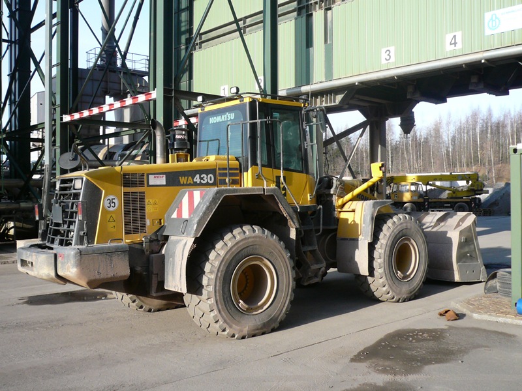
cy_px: 196
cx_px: 261
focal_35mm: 36
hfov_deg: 51.4
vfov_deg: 39.7
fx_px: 543
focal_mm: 4.9
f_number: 2.9
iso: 100
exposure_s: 1/500
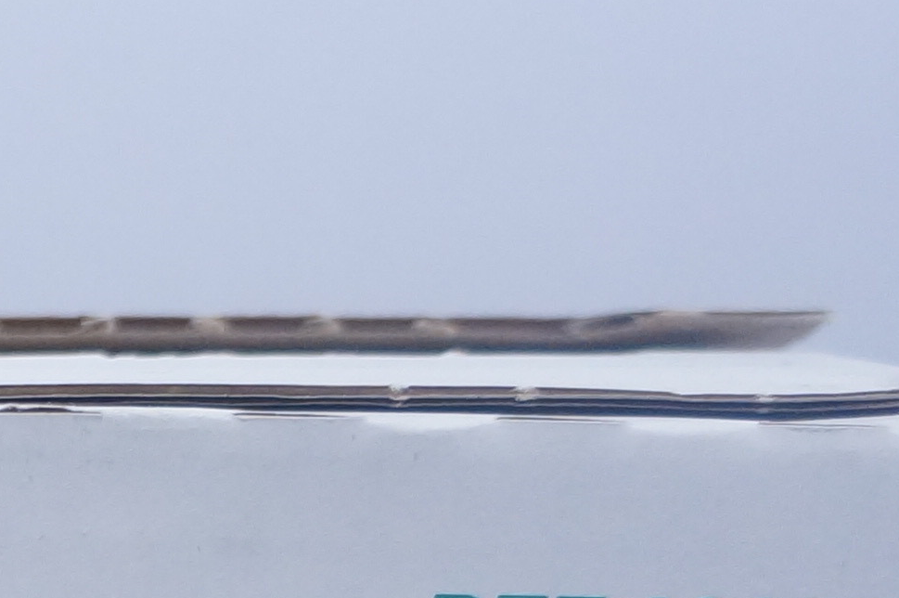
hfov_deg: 12.4
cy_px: 1043
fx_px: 3792
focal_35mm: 152
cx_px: -694
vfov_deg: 8.7
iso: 800
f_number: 3.5
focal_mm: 20
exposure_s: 1/200
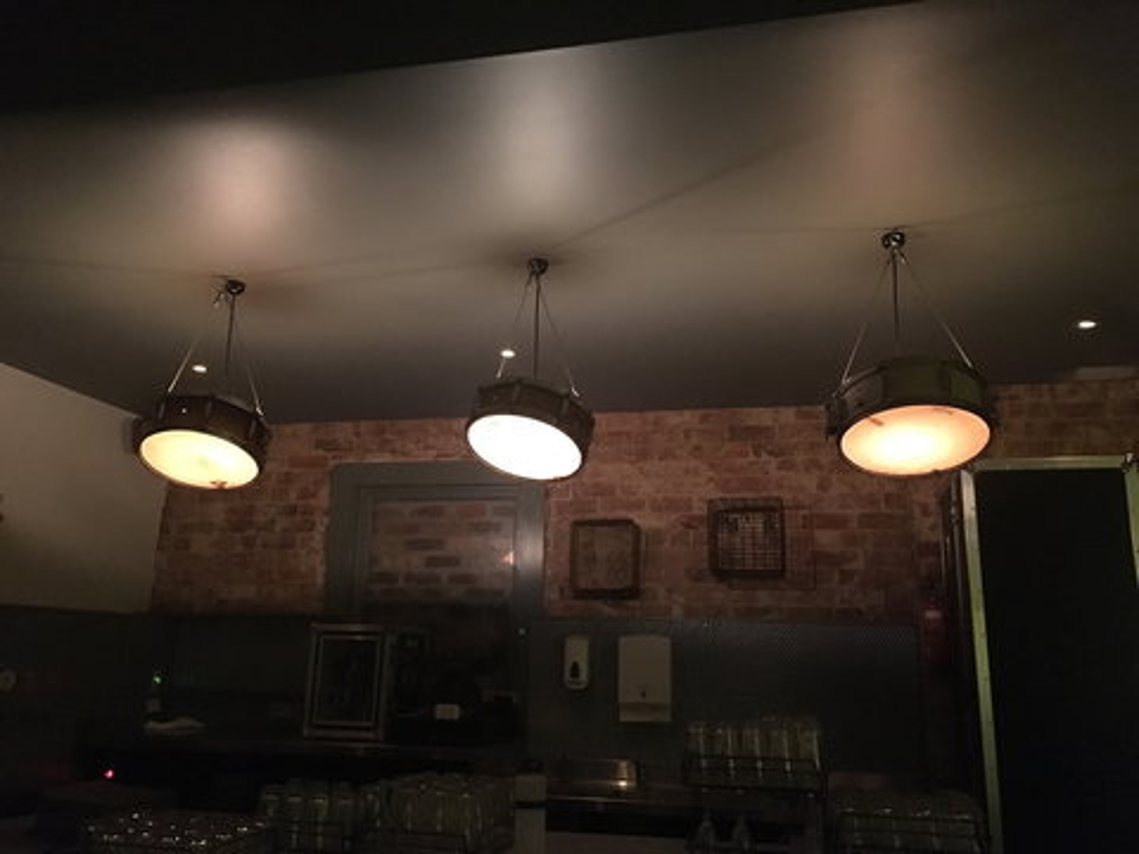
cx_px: 570
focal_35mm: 29
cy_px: 427
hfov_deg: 61.7
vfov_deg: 48.2
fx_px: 954
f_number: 2.2
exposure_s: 1/17
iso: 1000
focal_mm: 4.15
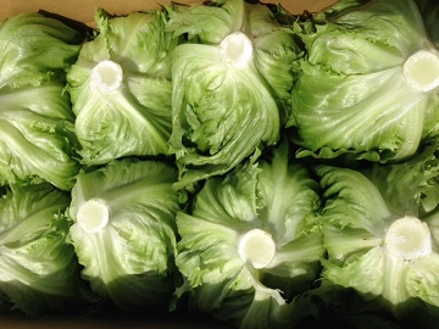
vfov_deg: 42.9
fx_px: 419
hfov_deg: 55.4
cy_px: 164
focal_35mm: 33
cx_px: 220
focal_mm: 4.12
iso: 50
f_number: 2.4
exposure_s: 1/3623
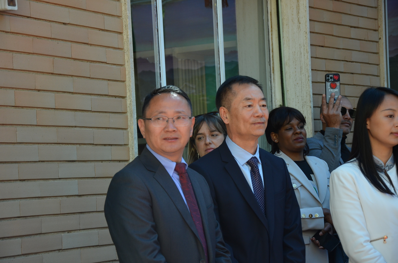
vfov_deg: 12.1
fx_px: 1241
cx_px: 199
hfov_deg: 18.2
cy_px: 132
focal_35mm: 112
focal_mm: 75
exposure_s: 1/500
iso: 800
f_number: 5.3
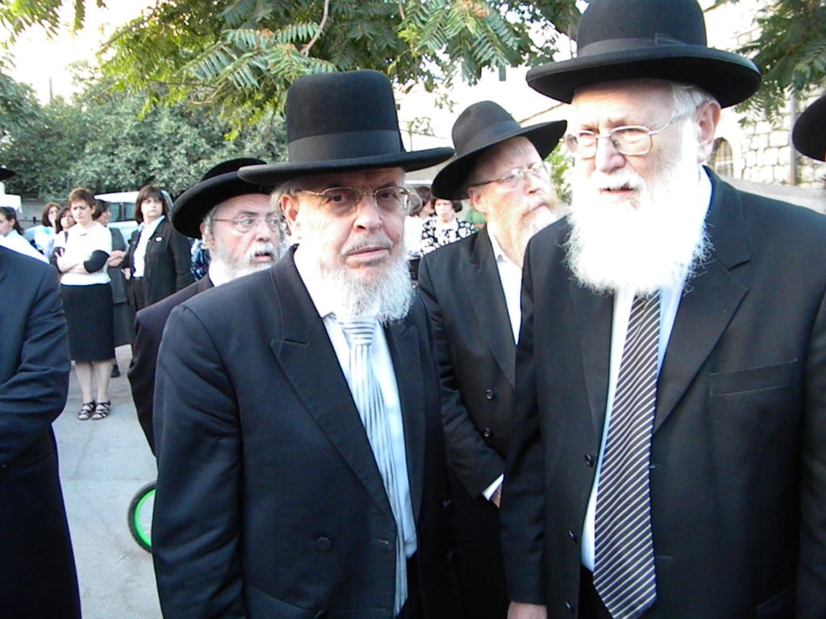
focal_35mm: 28
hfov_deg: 63.4
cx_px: 413
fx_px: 668
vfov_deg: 49.7
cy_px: 310
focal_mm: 5
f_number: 3.5
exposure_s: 1/92.3
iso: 720
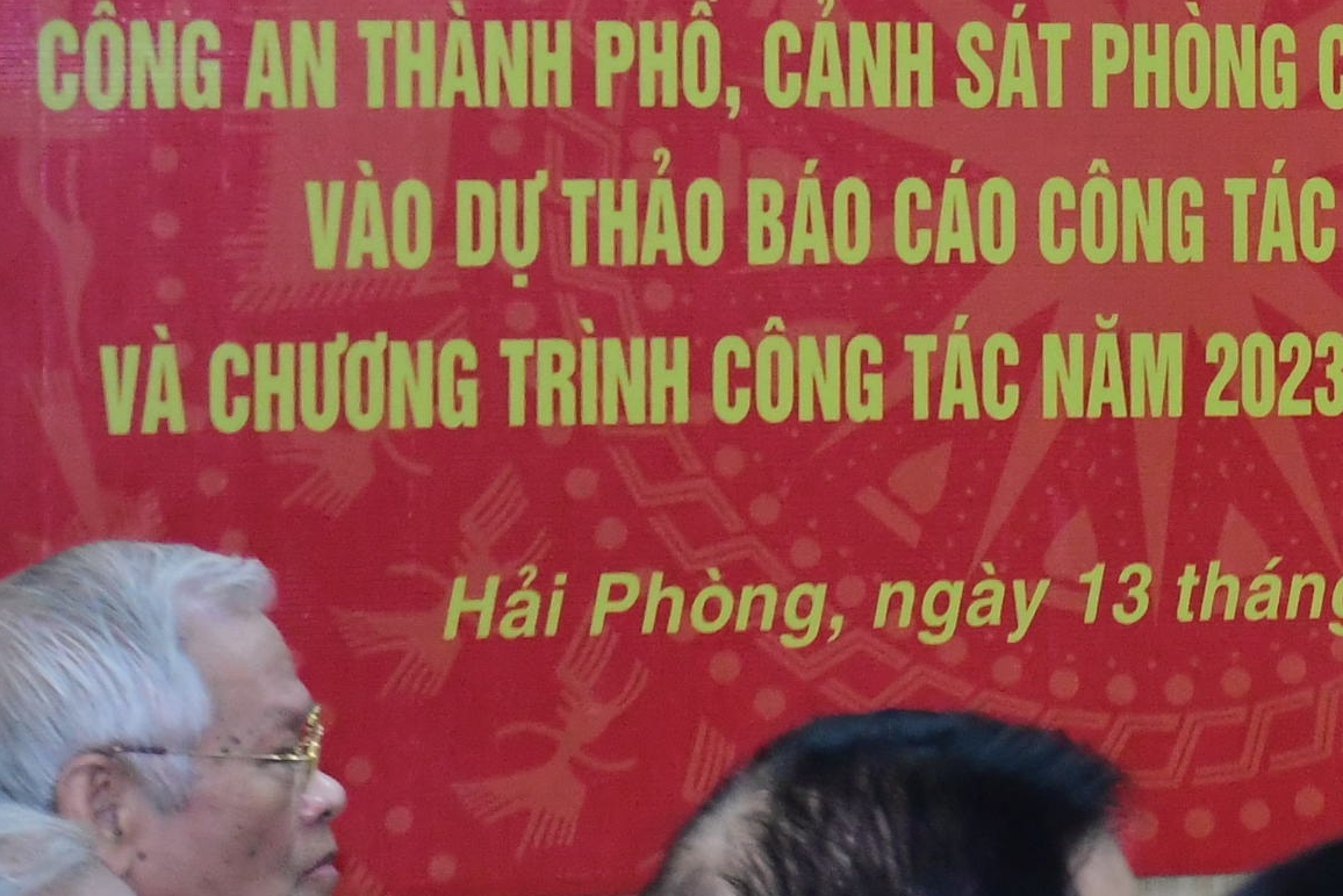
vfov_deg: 5.6
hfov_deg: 8.3
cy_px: 300
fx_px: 9096
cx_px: 1958
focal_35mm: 244
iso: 2000
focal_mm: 45
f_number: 4.5
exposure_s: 1/200
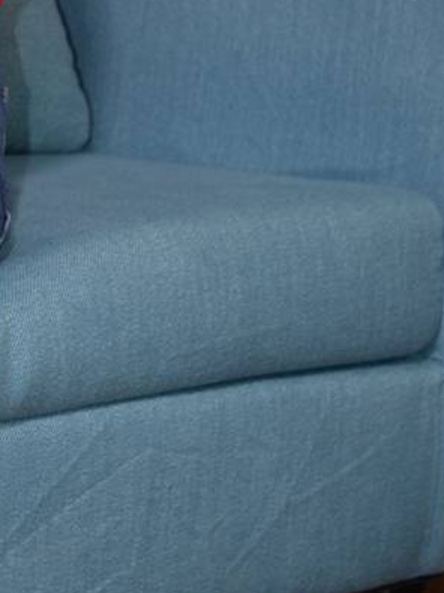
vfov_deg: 11.6
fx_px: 2840
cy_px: -134
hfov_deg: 8.6
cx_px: -382
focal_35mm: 166
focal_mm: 35
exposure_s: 1/125
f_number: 5
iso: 640
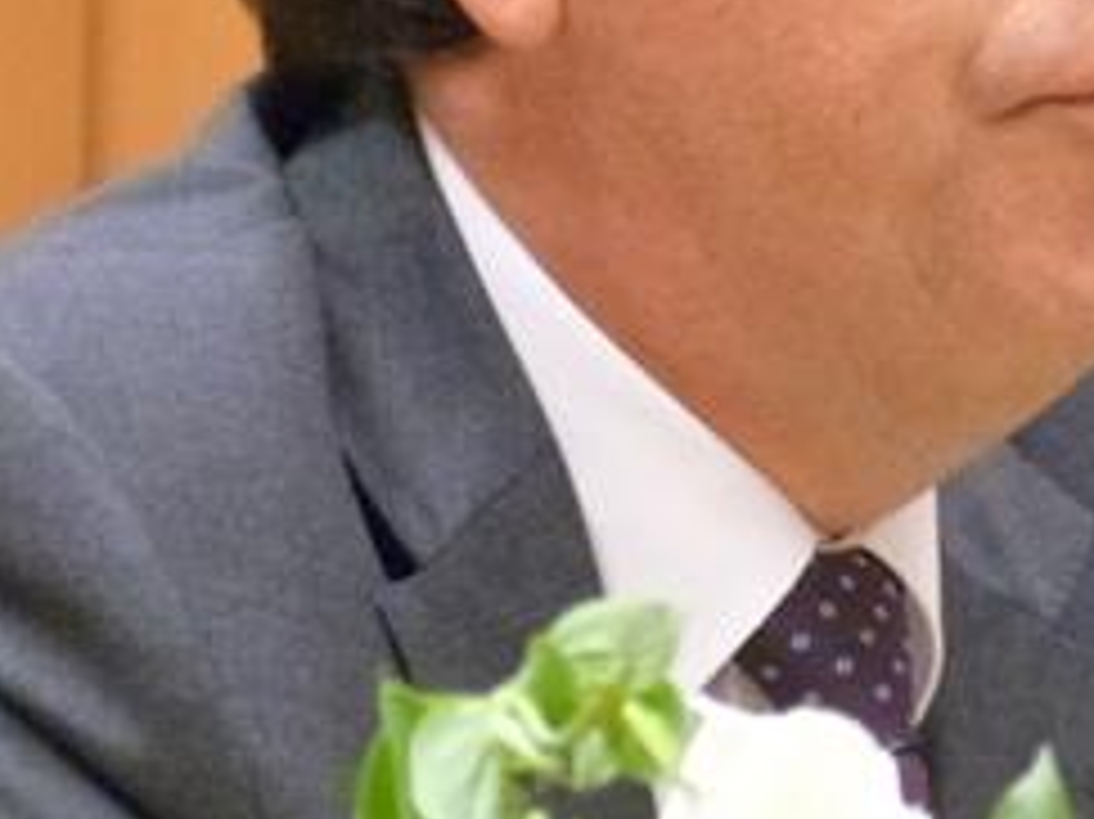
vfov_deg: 2.2
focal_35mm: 667
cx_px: 716
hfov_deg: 3.0
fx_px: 21069
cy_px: 252
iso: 1000
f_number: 4
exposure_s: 1/15
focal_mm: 45.6
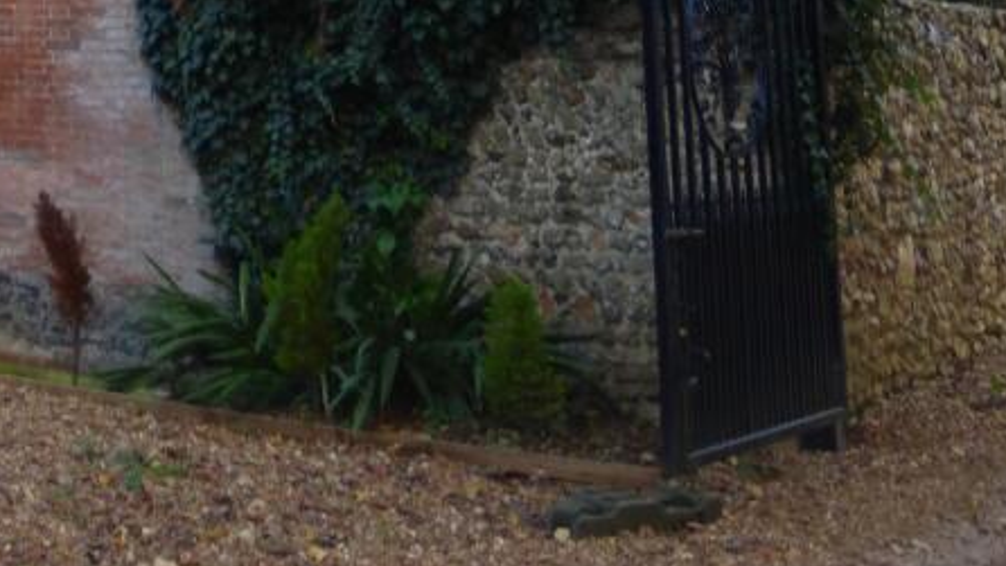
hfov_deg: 31.6
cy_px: -257
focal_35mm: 60
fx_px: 1601
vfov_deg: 18.1
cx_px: -56
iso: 100
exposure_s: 1/60
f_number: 3.3
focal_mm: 4.3
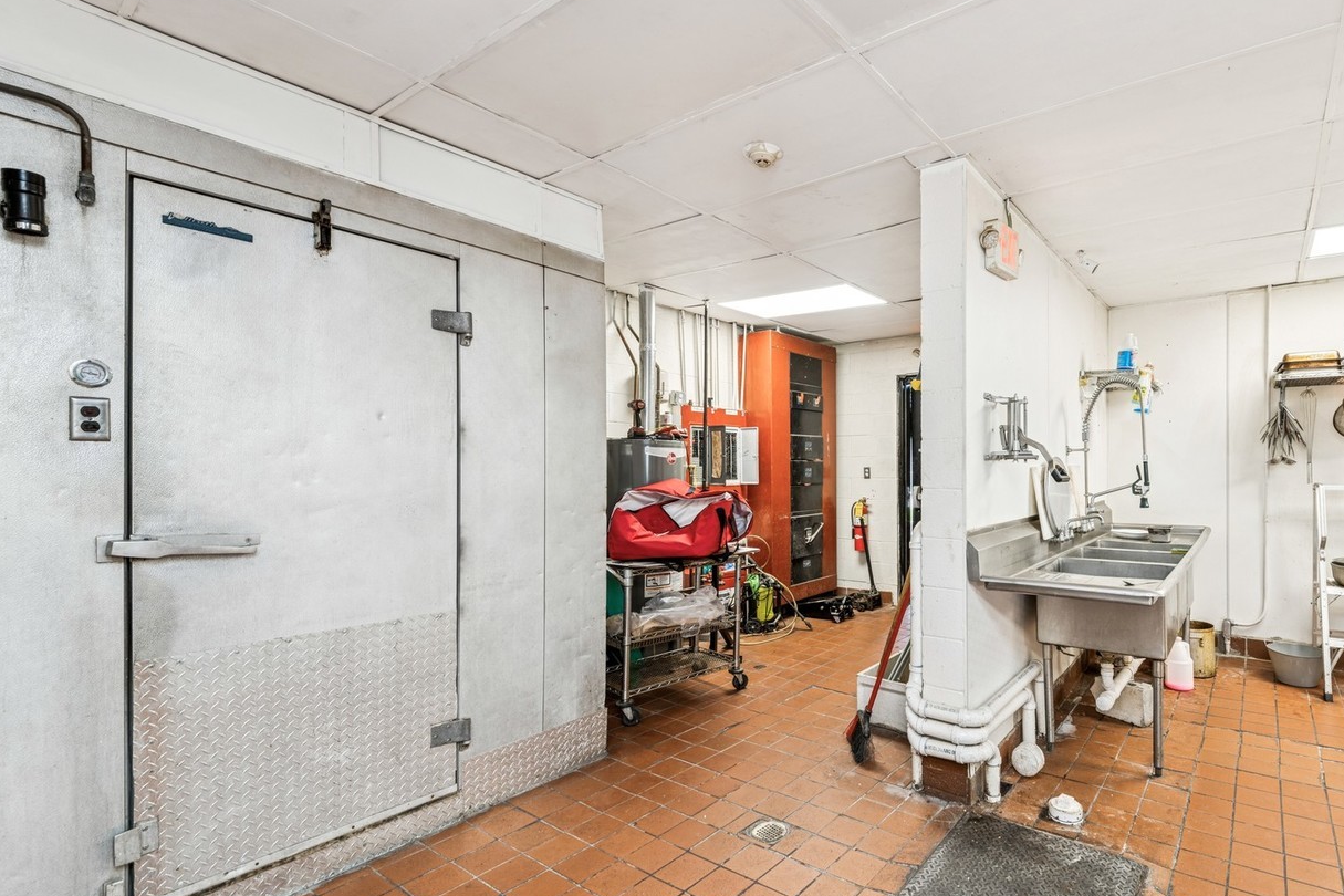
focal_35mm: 16
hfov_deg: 94.5
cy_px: 475
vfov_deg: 73.7
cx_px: 850
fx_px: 597
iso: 100
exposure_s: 1/4
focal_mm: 12
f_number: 10
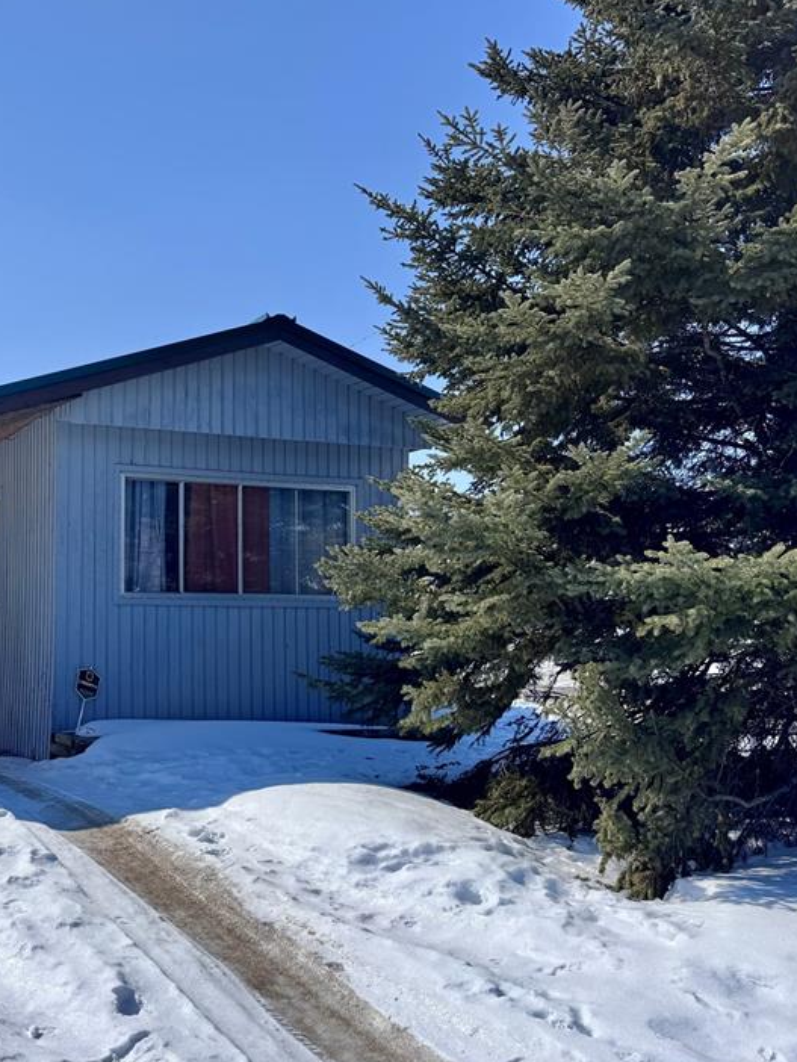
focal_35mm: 35
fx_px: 1074
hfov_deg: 38.5
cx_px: 112
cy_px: 542
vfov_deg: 52.6
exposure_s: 1/7092
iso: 80
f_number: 1.78
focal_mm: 6.76
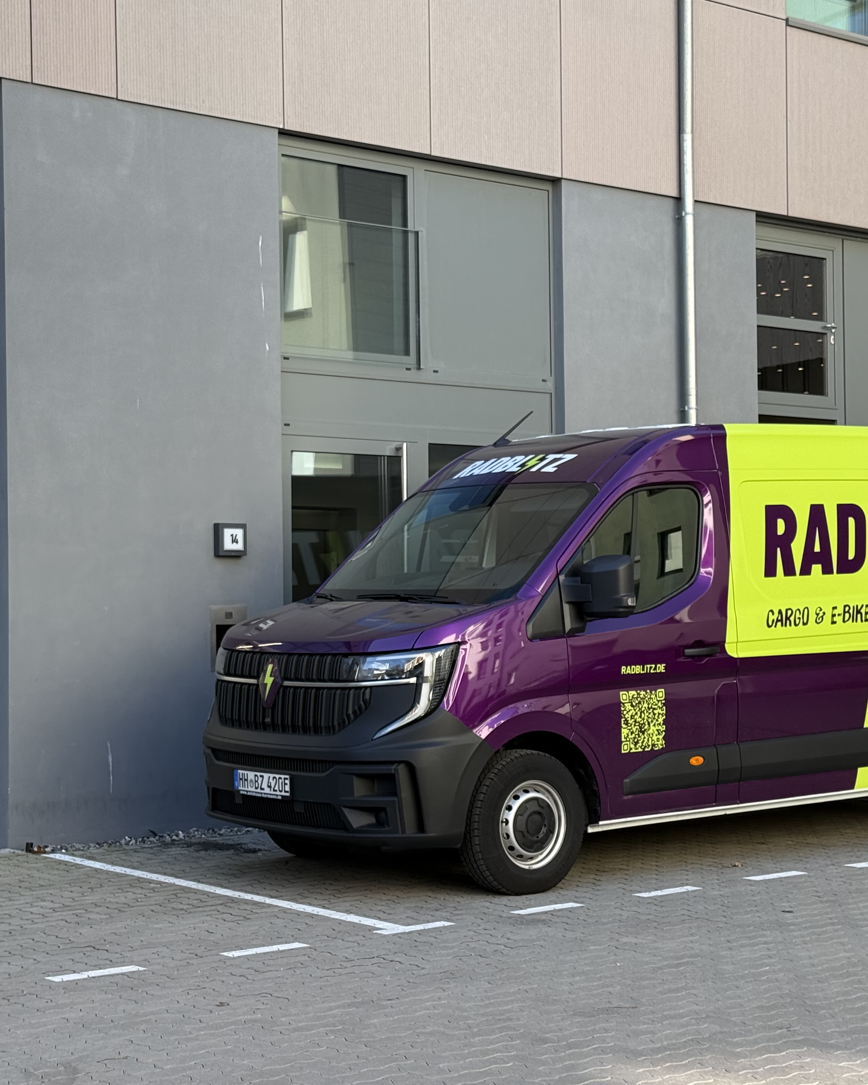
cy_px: 541
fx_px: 2023
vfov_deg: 30.0
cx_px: 452
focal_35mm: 63
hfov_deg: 24.2
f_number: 1.78
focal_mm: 6.76
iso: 64
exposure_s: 1/538
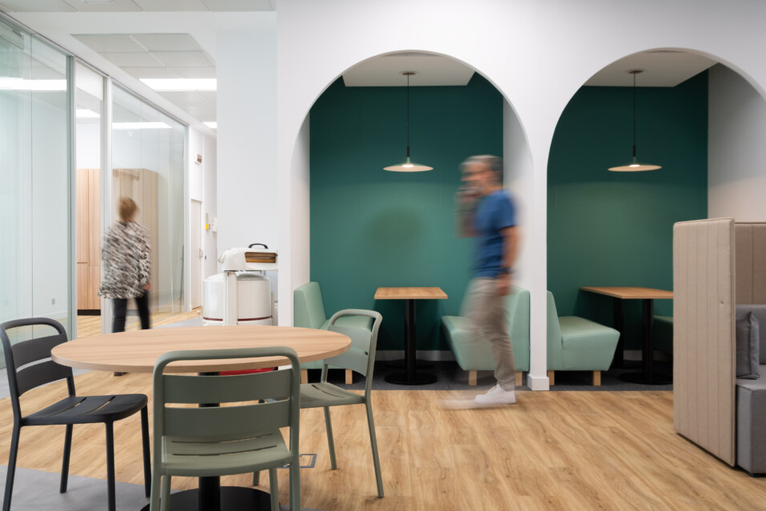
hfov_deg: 60.3
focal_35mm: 31
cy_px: 255
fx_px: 660
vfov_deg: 42.3
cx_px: 391
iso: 320
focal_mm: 29
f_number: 7.1
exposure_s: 1/8
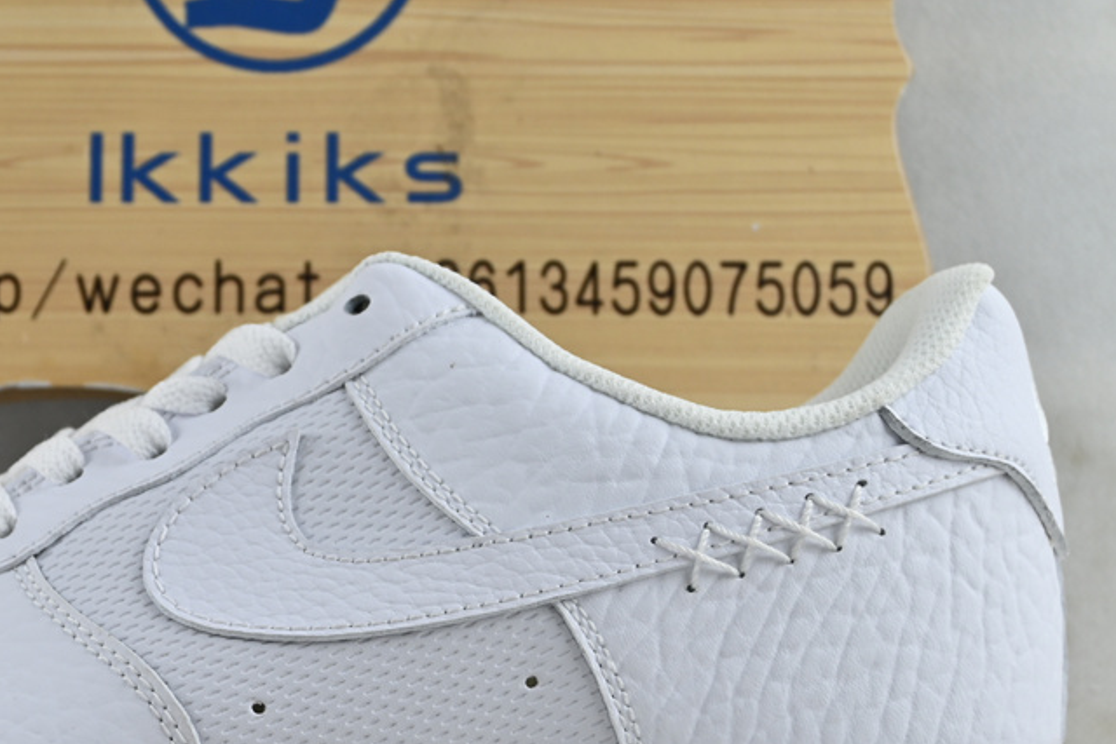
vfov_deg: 14.9
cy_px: 608
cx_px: 220
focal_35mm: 91
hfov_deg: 22.0
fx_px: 2834
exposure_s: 1/60
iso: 100
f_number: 5
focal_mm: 32.5
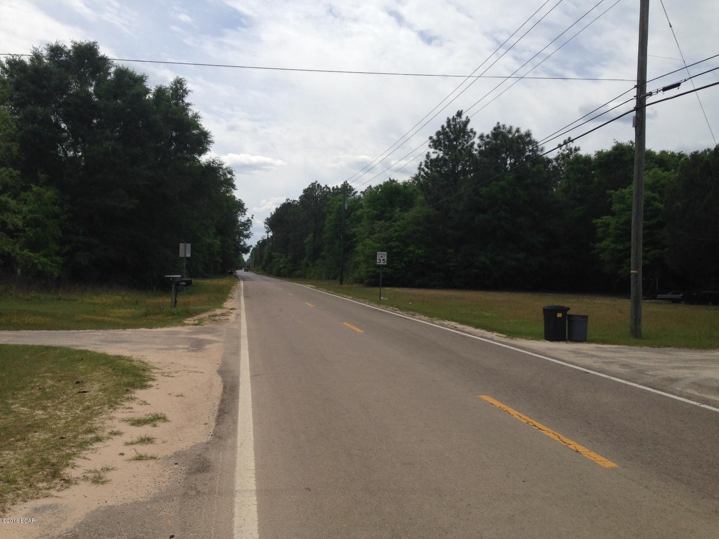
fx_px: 685
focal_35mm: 33
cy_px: 270
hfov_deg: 55.4
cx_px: 360
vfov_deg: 42.9
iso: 50
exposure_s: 1/3195
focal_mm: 4.12
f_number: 2.4
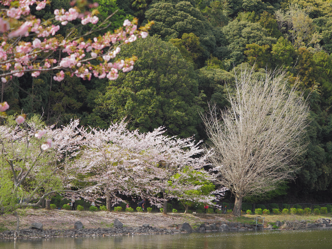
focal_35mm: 104
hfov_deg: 18.9
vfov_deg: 14.2
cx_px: 166
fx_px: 997
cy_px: 124
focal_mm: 52
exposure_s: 1/1000
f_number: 2.8
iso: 200
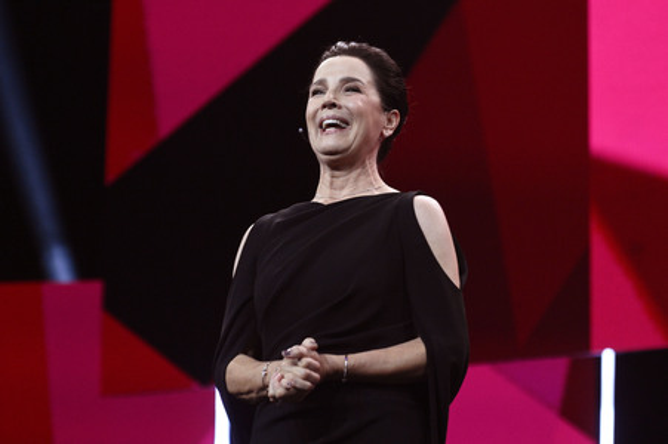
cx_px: 334
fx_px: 2967
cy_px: 222
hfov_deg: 12.8
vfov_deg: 8.6
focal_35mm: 160
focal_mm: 160
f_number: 5.6
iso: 10000
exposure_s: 1/250
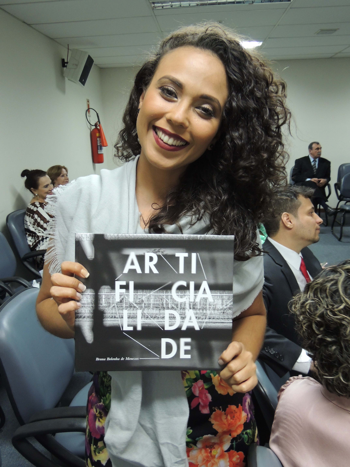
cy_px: 234
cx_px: 175
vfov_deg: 60.0
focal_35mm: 30
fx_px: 404
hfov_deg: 46.8
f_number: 3.1
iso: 400
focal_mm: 5.3
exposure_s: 1/20
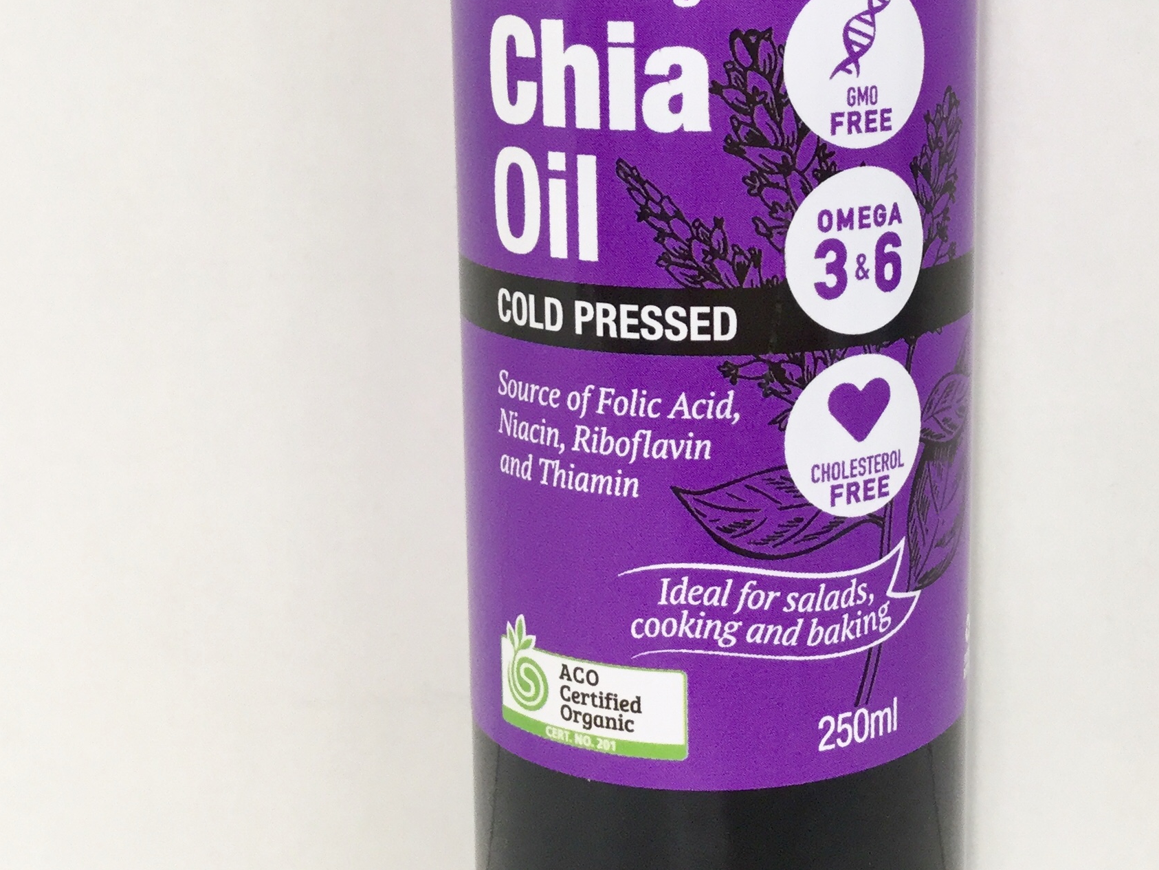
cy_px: 246
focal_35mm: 60
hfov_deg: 31.8
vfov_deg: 24.2
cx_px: 799
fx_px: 2009
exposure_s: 1/33
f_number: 2.4
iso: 64
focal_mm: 3.3
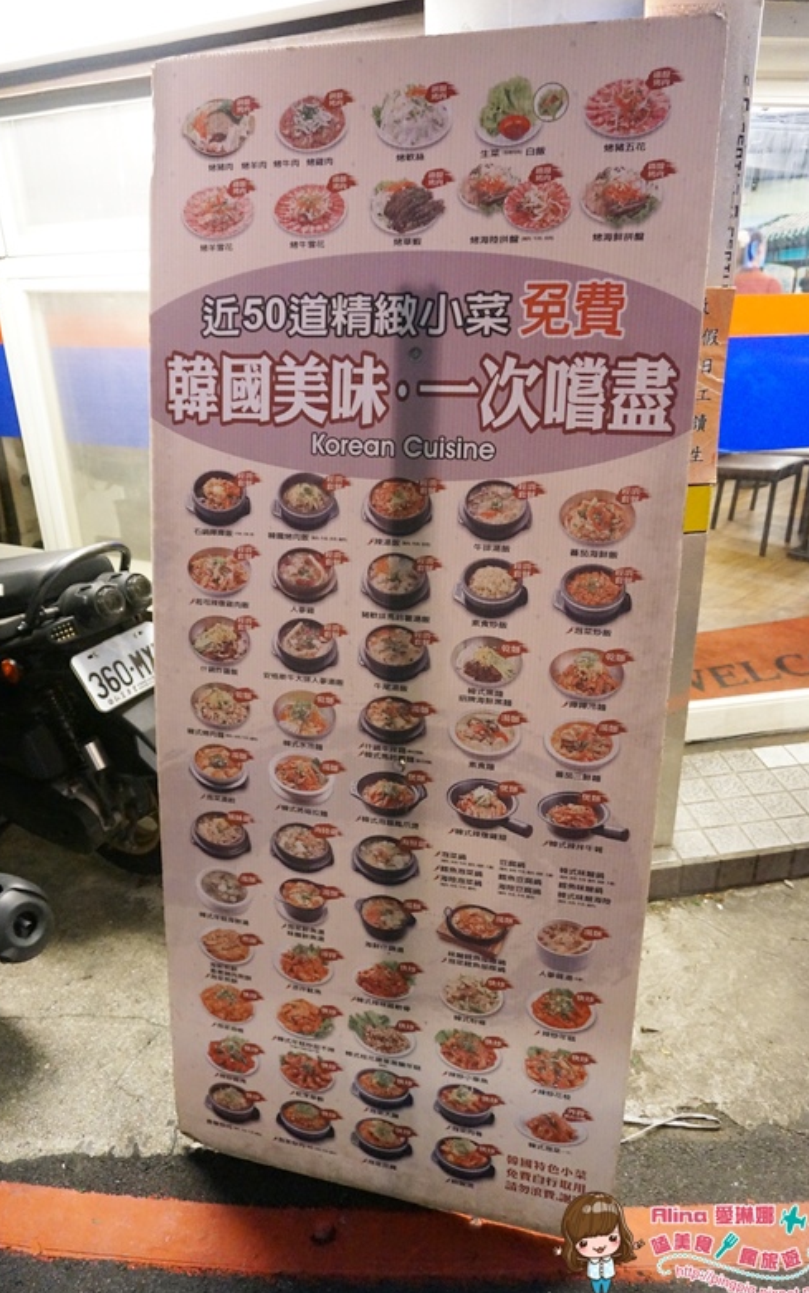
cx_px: 419
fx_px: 882
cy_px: 645
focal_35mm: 25
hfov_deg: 49.3
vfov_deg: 72.5
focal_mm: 16
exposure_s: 1/50
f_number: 3.5
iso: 3200
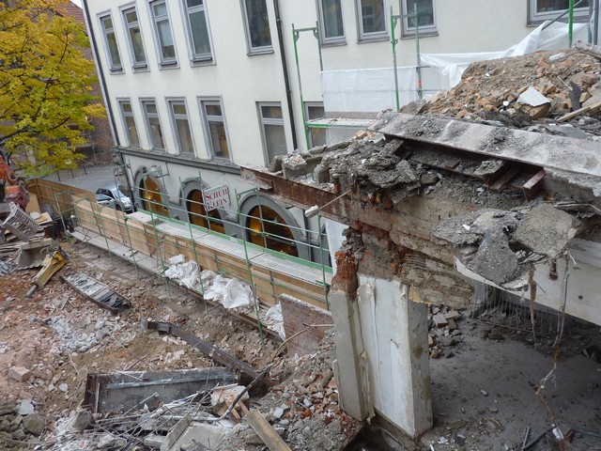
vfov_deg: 48.2
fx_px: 503
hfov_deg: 61.7
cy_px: 226
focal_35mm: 29
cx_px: 300
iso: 80
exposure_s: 1/50
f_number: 3.3
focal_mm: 4.1
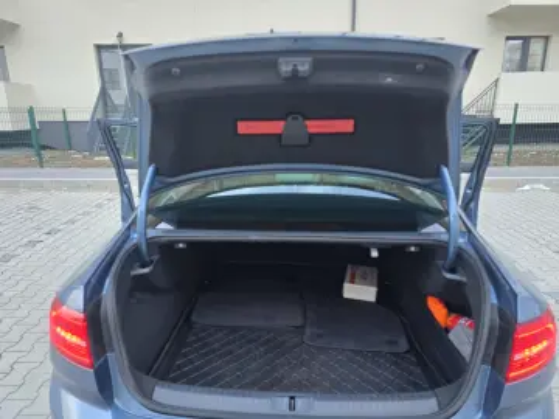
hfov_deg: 73.9
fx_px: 371
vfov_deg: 58.9
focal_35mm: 23
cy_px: 210
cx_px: 280
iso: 400
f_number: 1.7
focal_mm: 6.3
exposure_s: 1/100
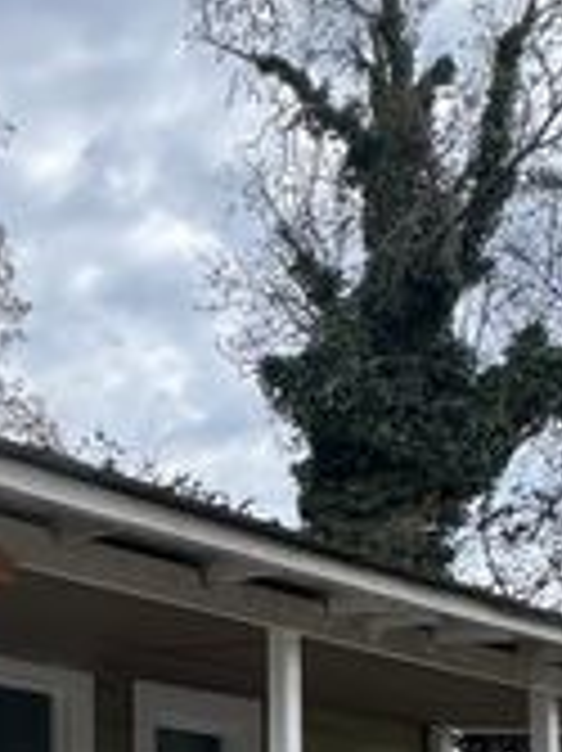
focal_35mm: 56
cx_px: -67
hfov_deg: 24.2
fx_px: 1214
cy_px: 840
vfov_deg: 30.5
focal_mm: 2.22
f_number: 2.2
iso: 40
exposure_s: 1/675
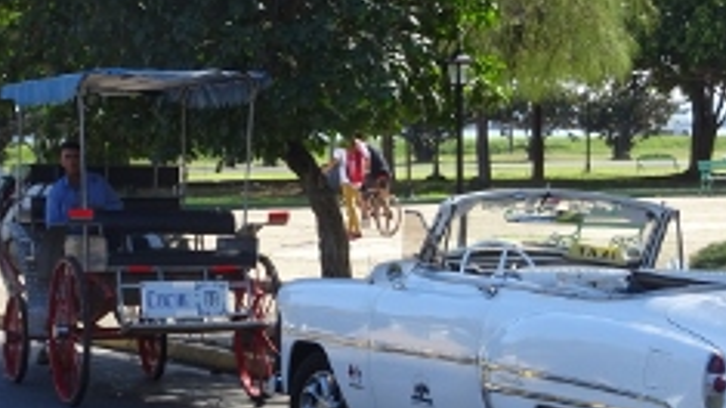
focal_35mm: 126
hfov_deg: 17.0
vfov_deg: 9.6
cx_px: 500
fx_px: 2425
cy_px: 260
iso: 80
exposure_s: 1/200
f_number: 4.5
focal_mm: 11.66
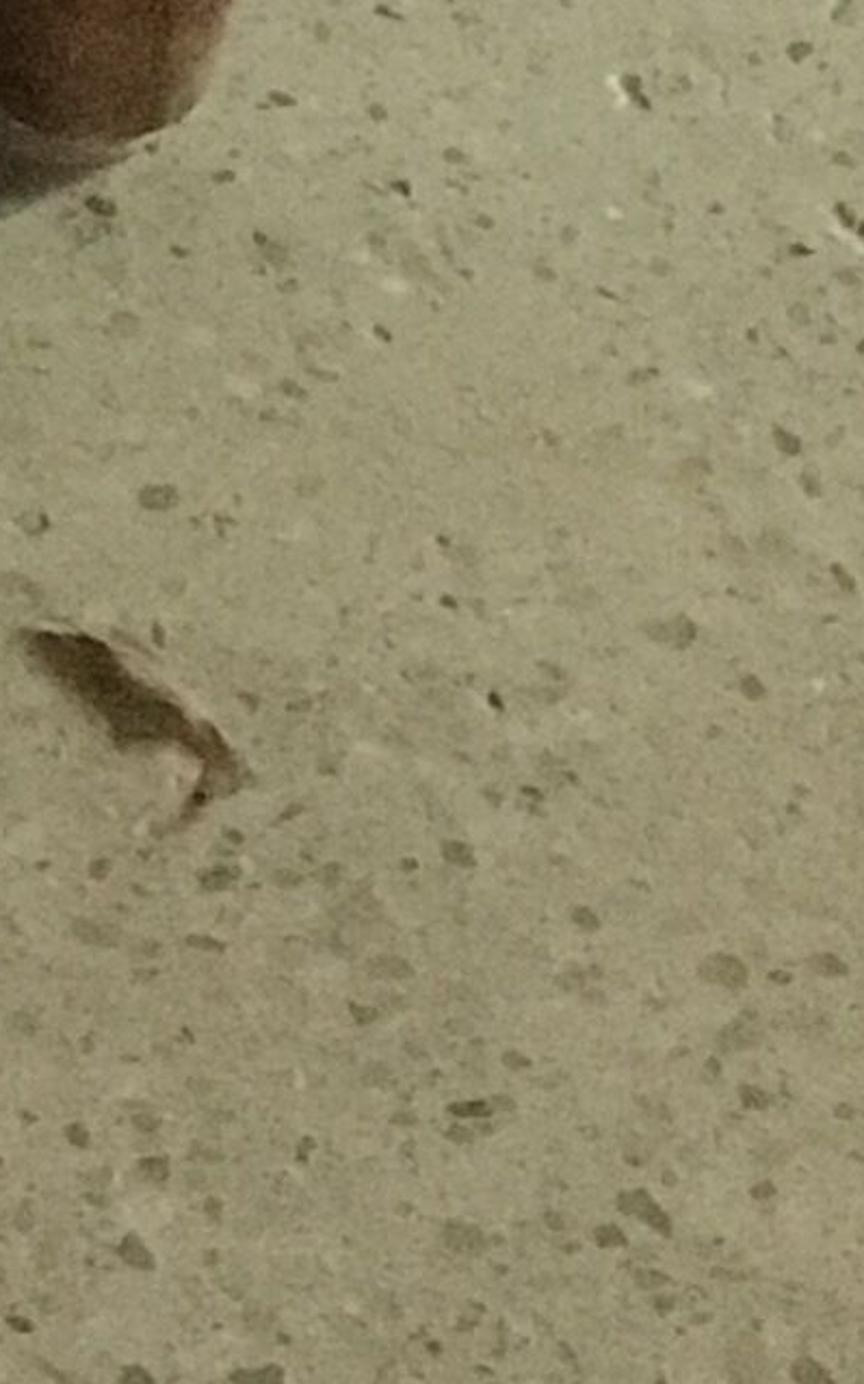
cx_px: -2055
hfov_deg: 6.1
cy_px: -1973
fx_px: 7314
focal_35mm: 194
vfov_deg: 9.6
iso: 500
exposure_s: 1/17
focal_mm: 4.15
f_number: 2.2
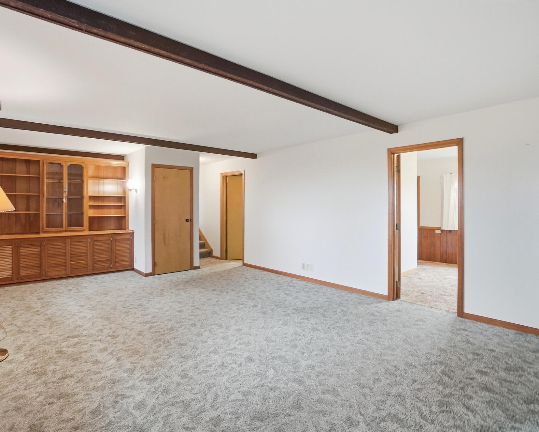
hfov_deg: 89.4
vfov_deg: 77.0
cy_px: 217
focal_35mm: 17
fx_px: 271
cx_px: 242
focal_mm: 10
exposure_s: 1/30
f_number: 4
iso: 200
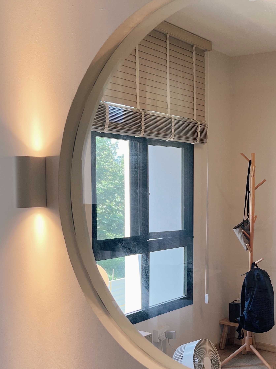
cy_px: 221
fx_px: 500
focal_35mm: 47
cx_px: 223
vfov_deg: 40.3
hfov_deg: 30.1
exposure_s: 1/100
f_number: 1.5
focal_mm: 5.7
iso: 80
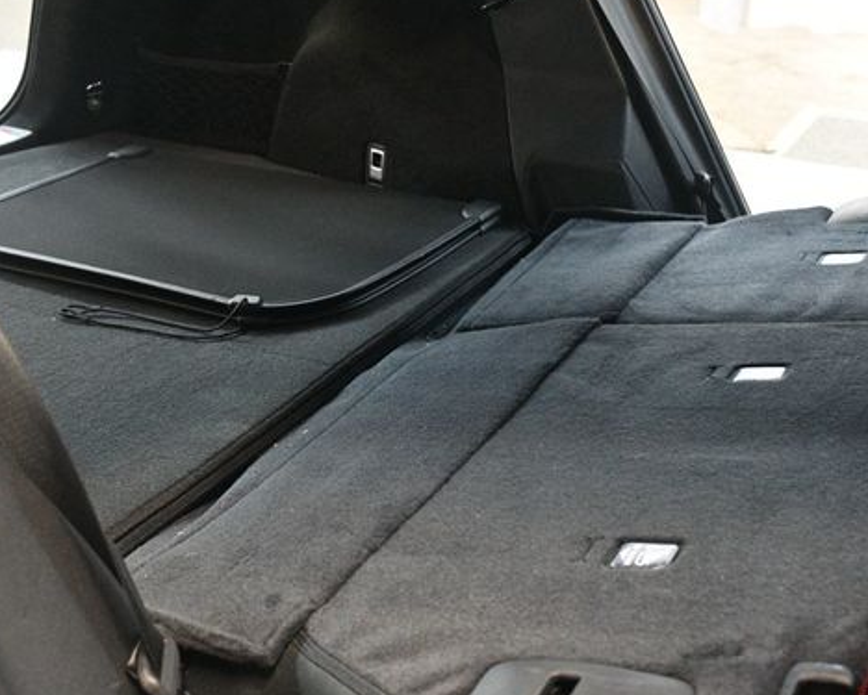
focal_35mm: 50
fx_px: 1285
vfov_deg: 30.3
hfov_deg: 37.3
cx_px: 456
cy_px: 369
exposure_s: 1/60
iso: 5000
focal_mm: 26
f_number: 3.8
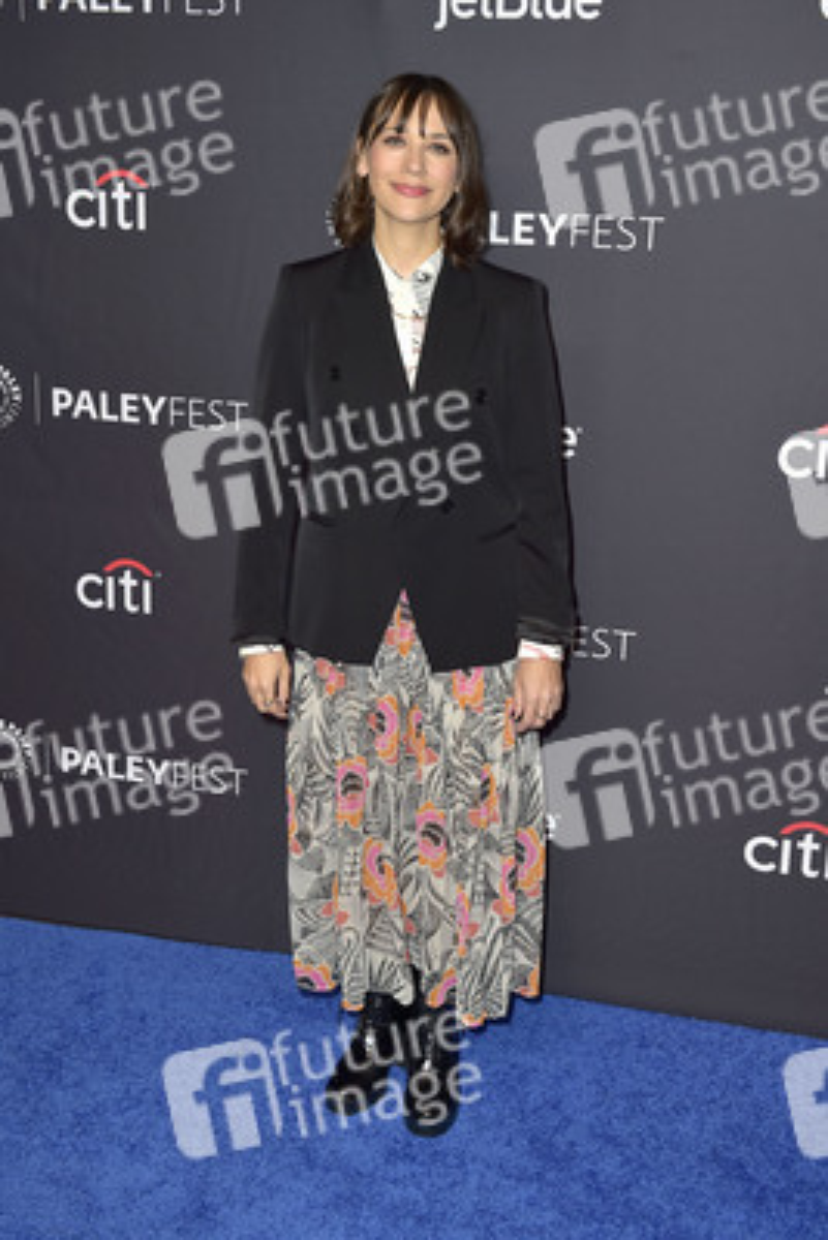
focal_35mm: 44
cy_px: 620
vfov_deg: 44.5
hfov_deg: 30.5
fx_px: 1517
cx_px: 414
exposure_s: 1/250
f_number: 5.6
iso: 250
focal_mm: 44
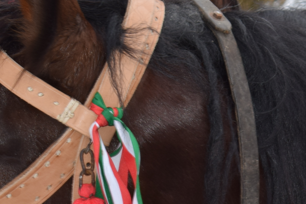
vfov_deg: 4.7
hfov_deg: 7.0
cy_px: 184
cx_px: 275
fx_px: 2480
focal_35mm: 292
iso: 100
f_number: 6.3
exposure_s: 1/160
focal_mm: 55
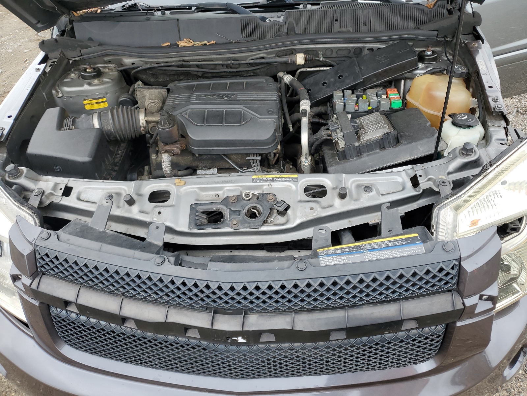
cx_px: 264
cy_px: 198
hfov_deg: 67.3
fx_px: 396
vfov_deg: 53.1
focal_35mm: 26
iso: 50
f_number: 1.5
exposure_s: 1/333
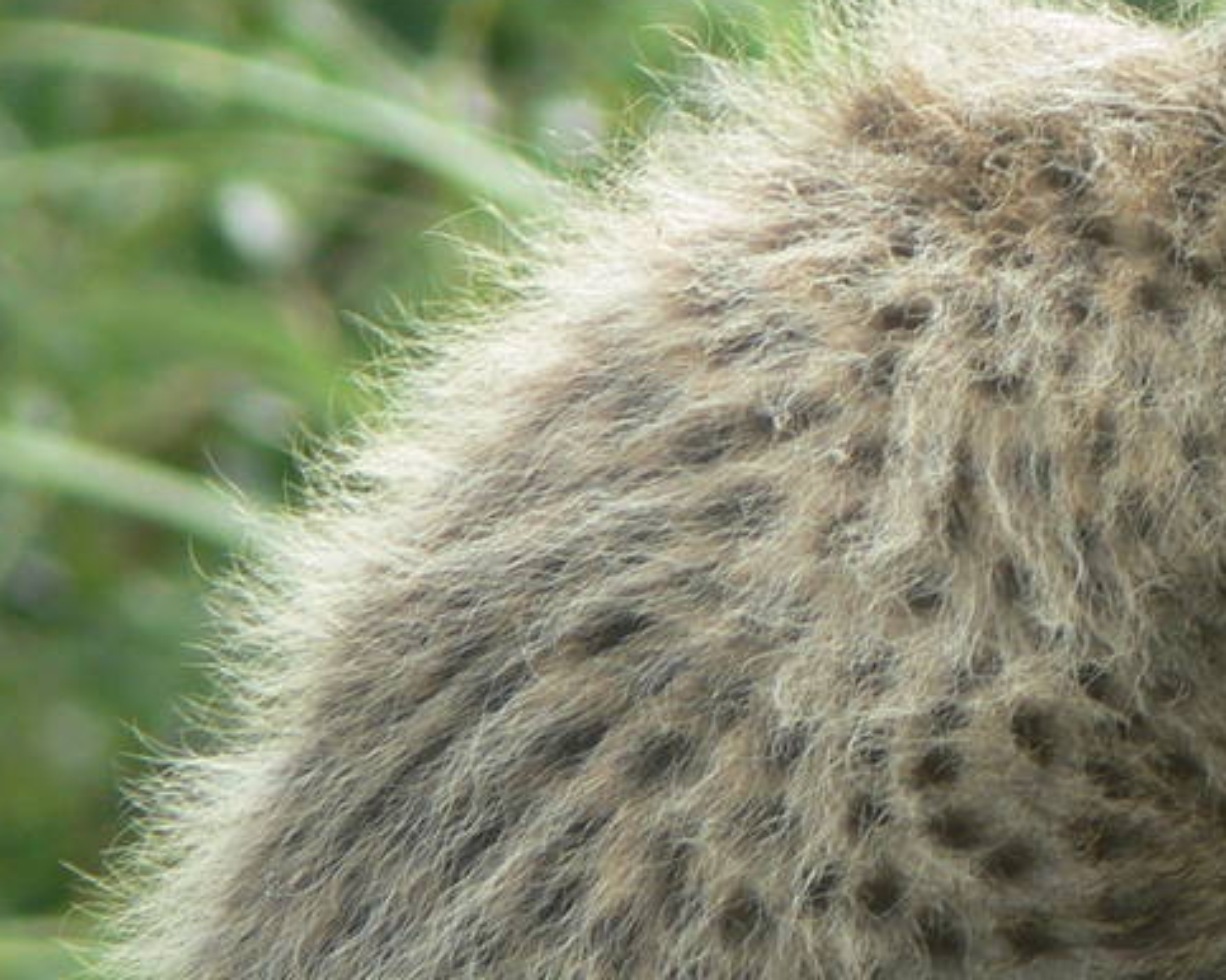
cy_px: 208
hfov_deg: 1.4
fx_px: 49255
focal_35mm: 1358
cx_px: 1480
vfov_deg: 1.1
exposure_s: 1/100
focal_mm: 88.8
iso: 80
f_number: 5.6
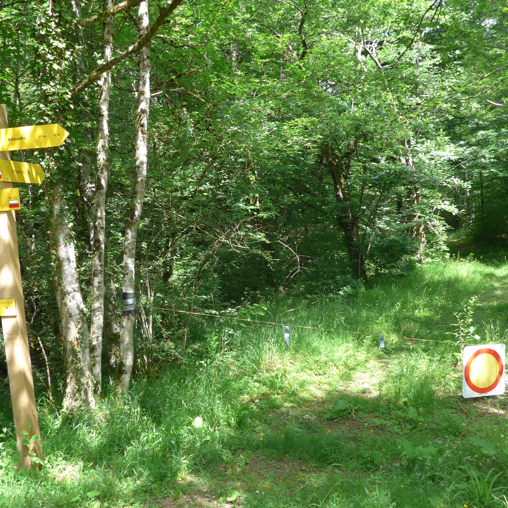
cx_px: 249
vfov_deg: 47.2
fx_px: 581
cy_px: 259
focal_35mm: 35
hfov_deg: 47.2
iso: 125
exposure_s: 1/250
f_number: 2.8
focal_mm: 6
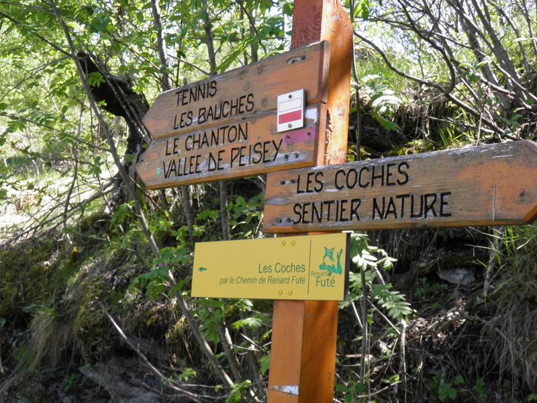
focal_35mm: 49
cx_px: 268
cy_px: 202
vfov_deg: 29.7
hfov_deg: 38.9
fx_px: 760
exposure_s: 1/80
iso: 50
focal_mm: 8.9
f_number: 4.4
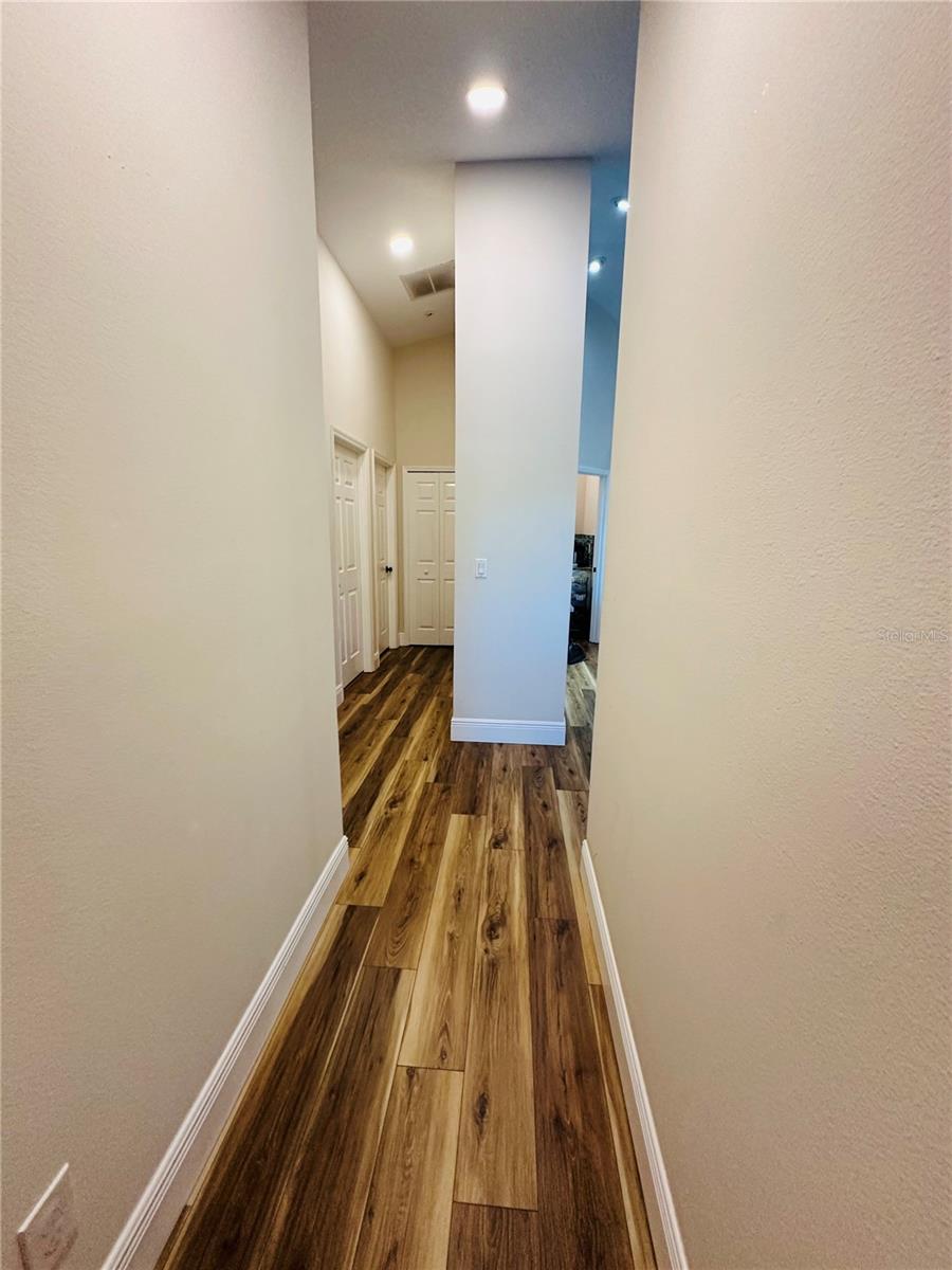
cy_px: 635
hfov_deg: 85.7
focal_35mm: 14
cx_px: 476
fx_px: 513
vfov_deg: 102.1
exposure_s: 1/120
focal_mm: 2.22
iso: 320
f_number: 2.2
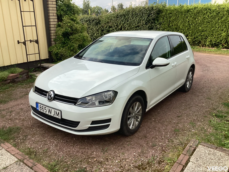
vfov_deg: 45.4
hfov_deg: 58.4
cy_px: 86
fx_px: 205
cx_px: 114
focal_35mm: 31
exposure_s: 1/529
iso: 25
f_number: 2.4
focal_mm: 3.3
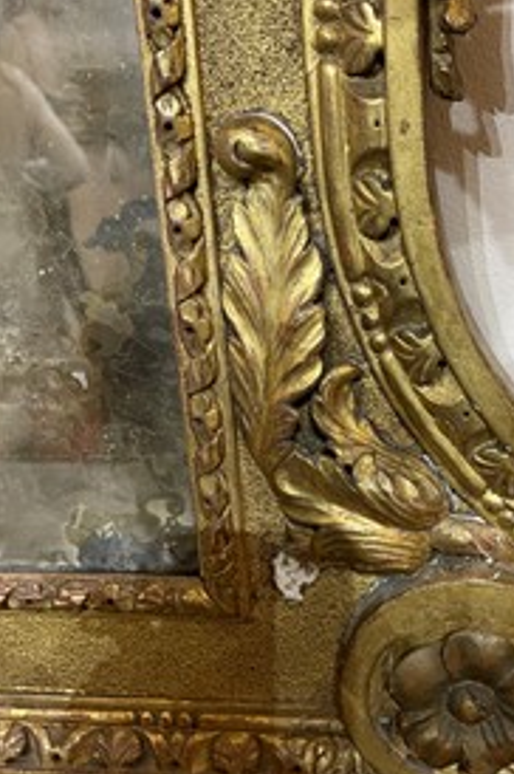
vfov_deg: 50.7
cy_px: 421
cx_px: 376
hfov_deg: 34.3
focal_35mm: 38
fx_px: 816
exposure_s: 1/50
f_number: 1.6
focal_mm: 5.1
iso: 160
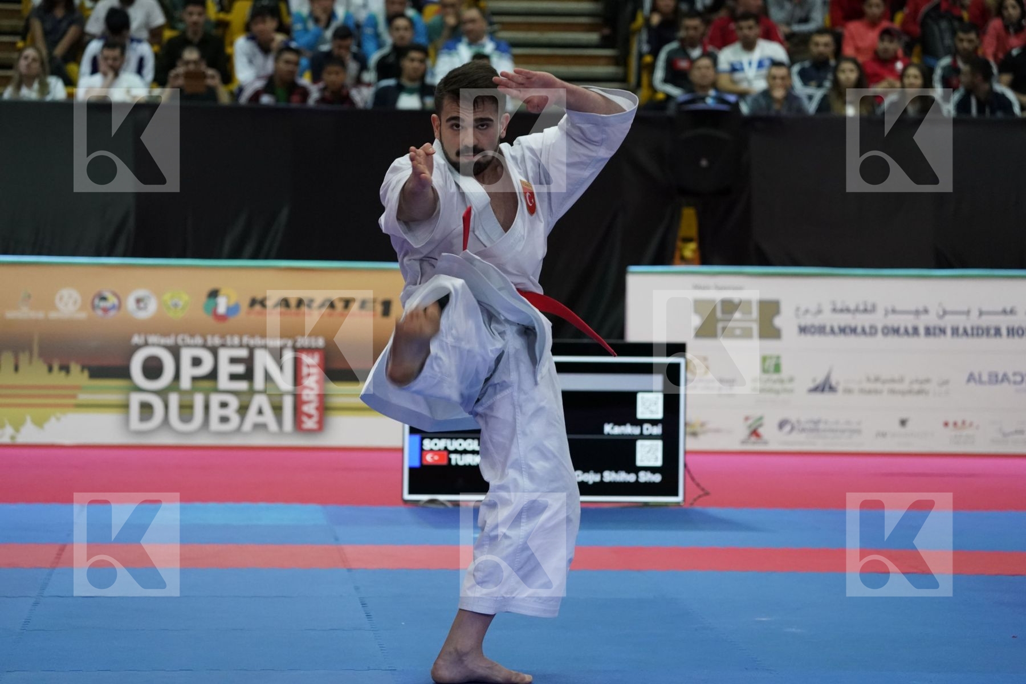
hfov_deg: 16.3
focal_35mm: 126
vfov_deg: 10.9
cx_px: 513
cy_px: 342
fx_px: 3591
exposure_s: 1/400
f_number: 5
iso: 4000
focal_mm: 126
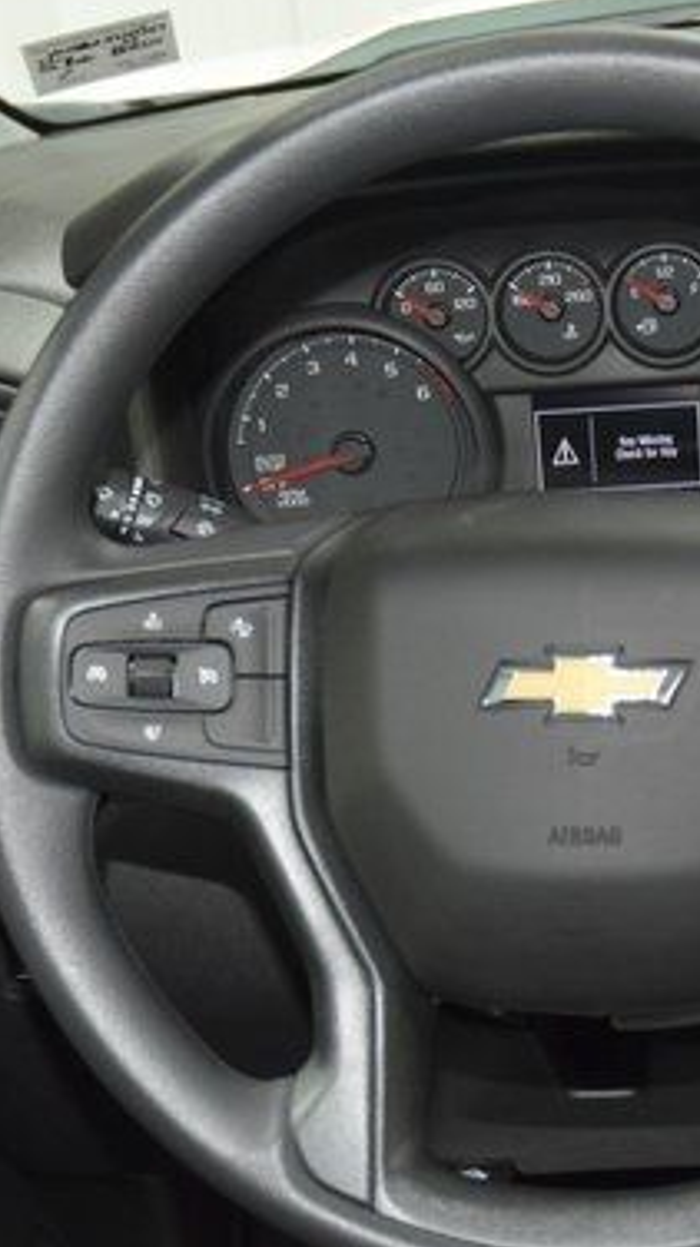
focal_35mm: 67
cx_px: 574
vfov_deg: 31.5
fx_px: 2211
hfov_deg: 17.8
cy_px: 658
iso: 2200
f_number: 3.8
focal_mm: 25
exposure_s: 1/50
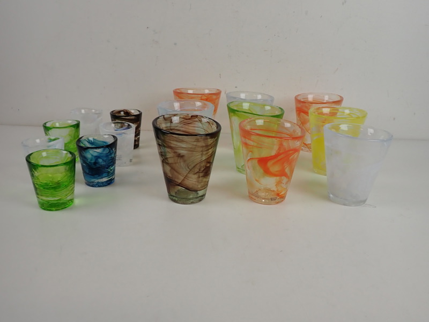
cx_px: 214
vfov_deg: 46.8
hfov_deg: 60.0
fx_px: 372
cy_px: 161
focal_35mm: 30
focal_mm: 5.4
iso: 125
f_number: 2.3
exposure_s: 1/125
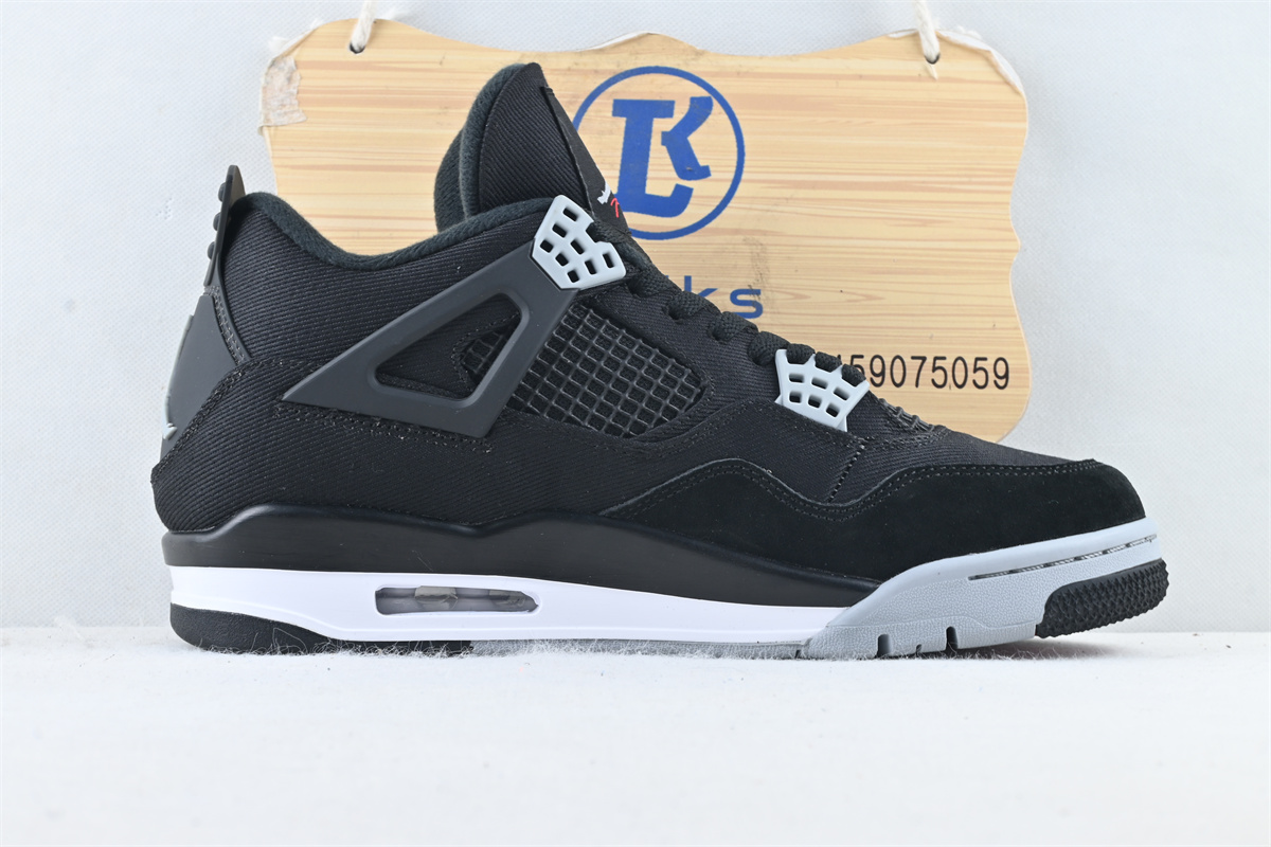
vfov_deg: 29.4
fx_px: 1615
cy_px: 424
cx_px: 636
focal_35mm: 46
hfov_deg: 43.0
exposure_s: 1/8
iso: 100
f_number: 10
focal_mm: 30.5
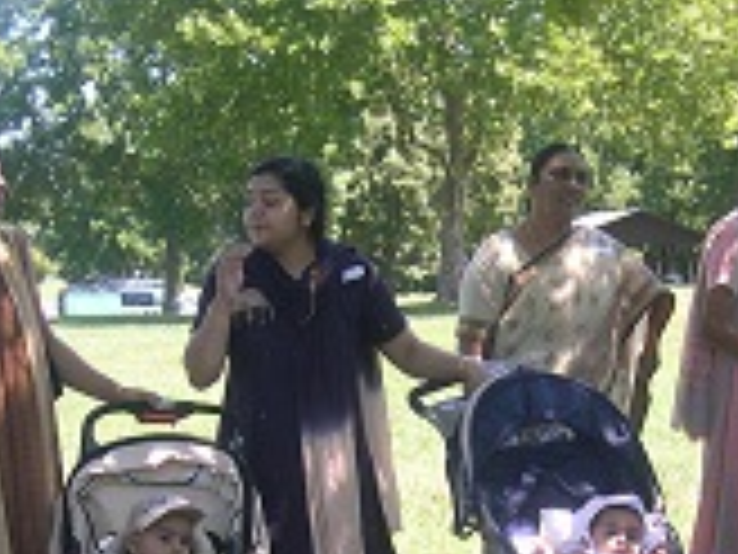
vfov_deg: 14.0
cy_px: 538
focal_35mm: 104
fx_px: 2217
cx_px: 522
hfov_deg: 18.8
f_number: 2.8
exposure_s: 1/198
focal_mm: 8
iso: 100
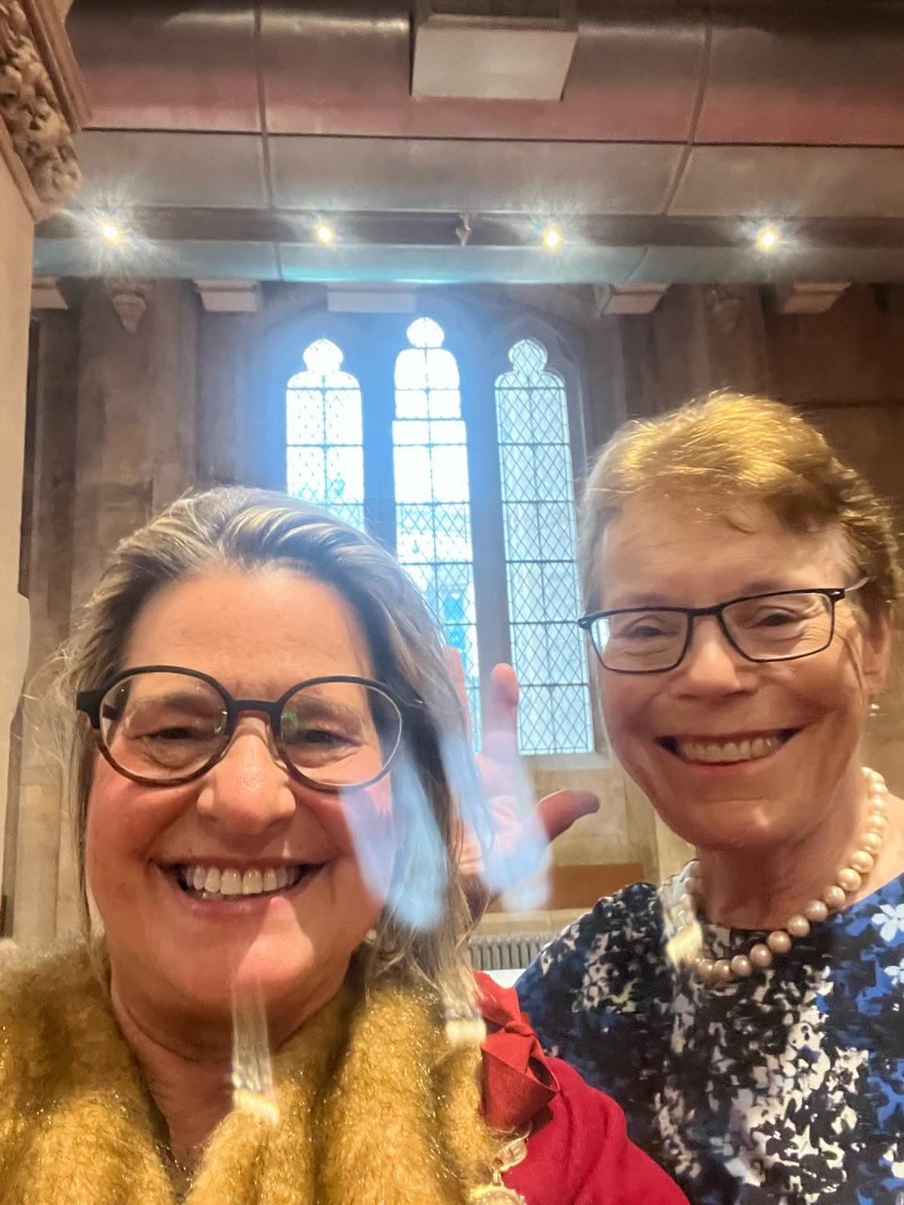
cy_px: 602
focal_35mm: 30
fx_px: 1045
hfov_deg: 46.8
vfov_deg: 60.0
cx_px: 452
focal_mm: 2.71
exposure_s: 1/20
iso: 400
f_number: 2.2
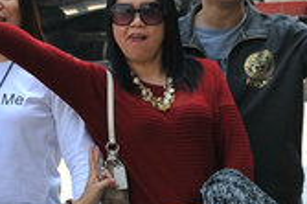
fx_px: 1781
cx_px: -103
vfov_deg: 6.6
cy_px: 56
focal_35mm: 209
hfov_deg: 9.7
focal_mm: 34
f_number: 5.6
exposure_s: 1/200
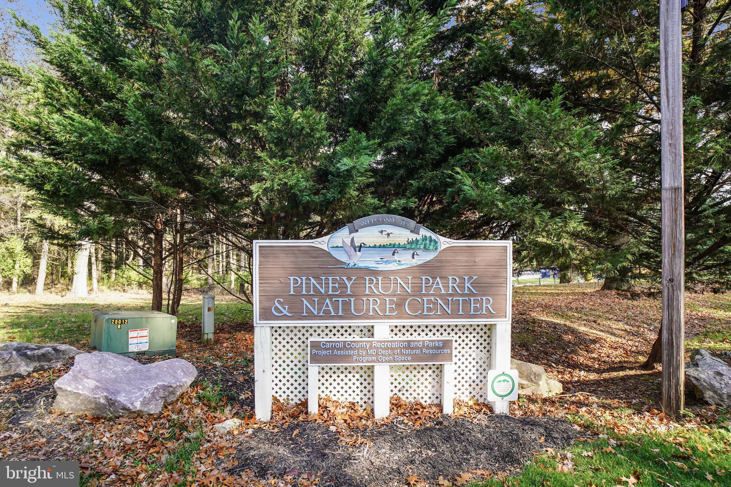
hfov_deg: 90.0
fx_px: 365
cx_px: 366
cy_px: 244
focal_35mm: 18
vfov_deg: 67.4
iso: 100
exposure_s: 1/60
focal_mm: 18
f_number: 4.5
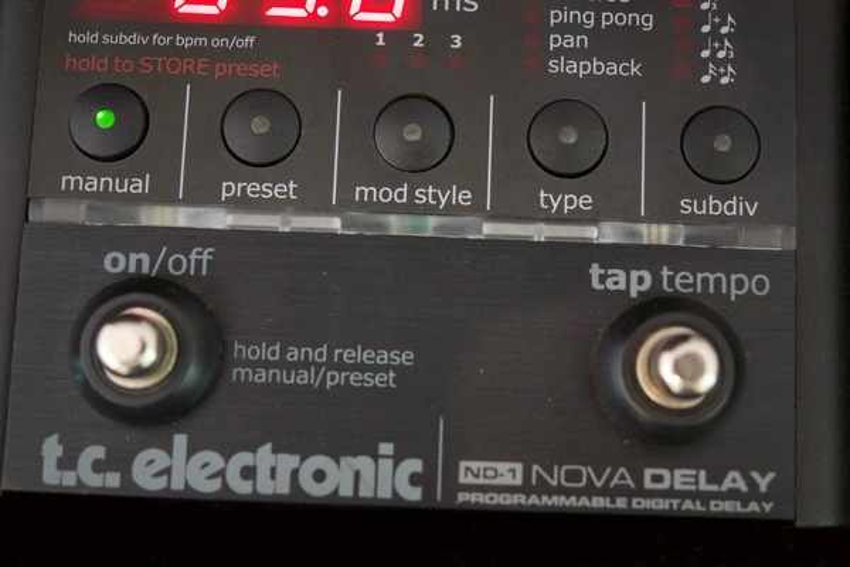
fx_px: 1062
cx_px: 425
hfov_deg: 43.6
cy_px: 284
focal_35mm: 45
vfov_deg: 29.9
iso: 1600
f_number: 2.8
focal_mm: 30
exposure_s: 1/125
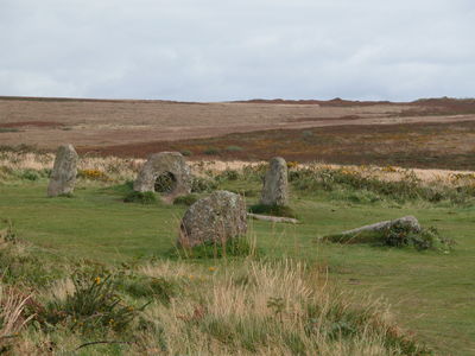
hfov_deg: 14.5
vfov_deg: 10.9
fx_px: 1866
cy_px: 178
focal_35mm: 136
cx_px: 238
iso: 100
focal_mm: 34.7
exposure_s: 1/330
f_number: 4.8
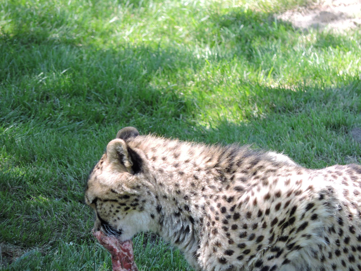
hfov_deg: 2.8
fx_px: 7300
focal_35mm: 700
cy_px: 136
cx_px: 180
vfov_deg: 2.1
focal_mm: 124.9
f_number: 5
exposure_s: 1/250
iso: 400
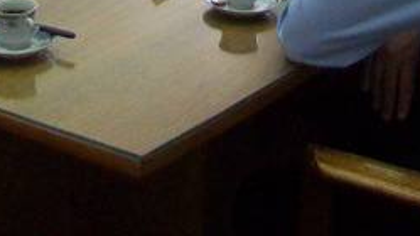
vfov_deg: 11.6
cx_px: 169
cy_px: -101
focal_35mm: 101
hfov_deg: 21.1
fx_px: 1125
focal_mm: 6
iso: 160
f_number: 2.7
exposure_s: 1/40
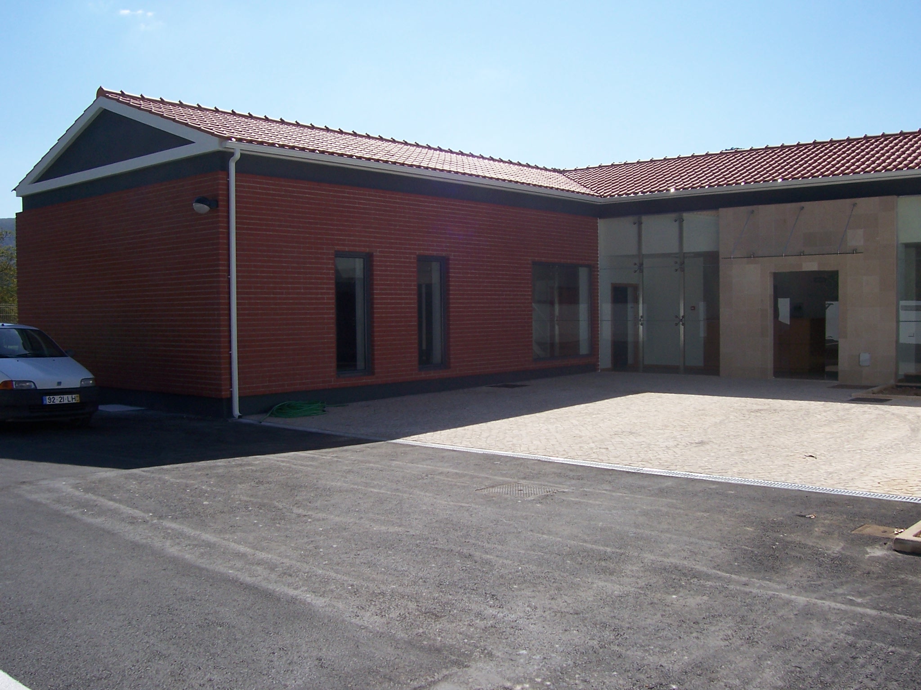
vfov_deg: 41.8
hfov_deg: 54.0
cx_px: 460
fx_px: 905
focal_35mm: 34
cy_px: 345
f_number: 5.6
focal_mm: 5.6
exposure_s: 1/750
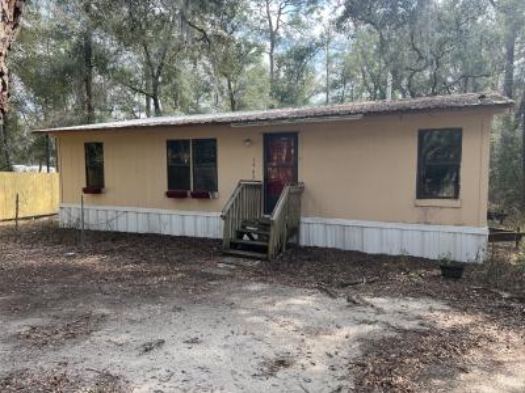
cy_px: 196
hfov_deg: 67.3
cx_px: 262
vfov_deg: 53.1
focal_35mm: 26
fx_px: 394
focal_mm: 5.7
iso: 50
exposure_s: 1/458
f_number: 1.5
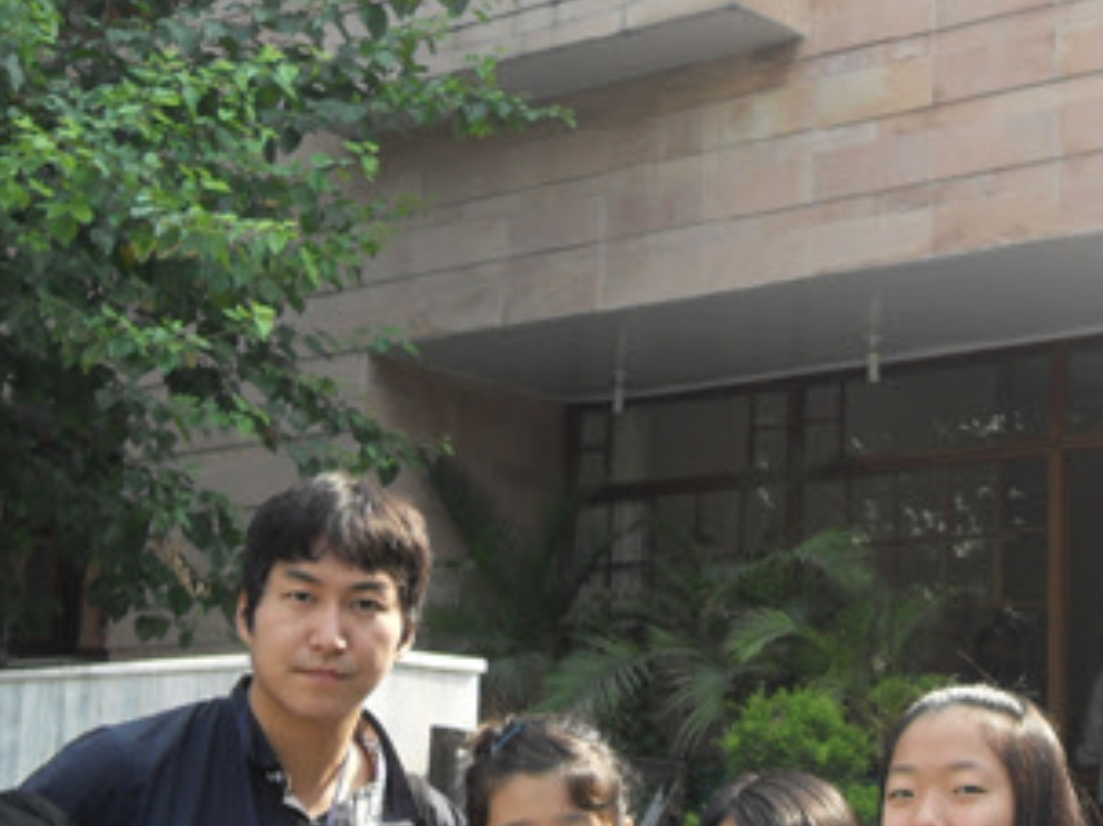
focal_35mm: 74
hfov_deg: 25.7
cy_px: 448
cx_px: 928
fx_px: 2357
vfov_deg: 19.9
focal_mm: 6
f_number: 2.8
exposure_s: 1/250
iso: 80
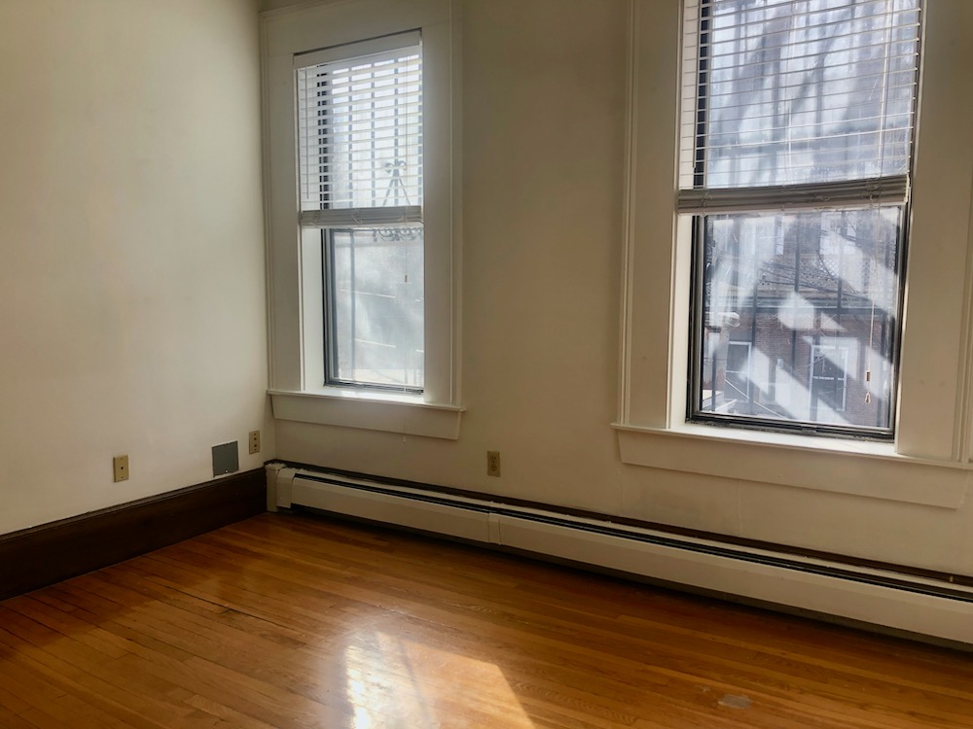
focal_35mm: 28
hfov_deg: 63.4
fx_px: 787
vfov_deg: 49.7
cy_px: 364
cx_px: 486
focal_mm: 3.99
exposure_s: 1/132
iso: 20
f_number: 1.8
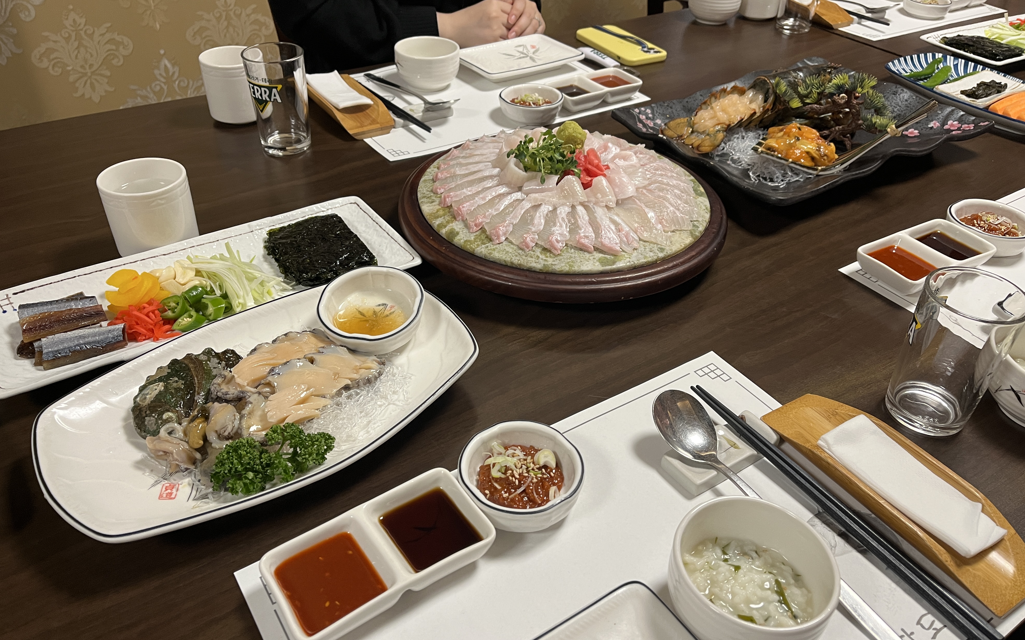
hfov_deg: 66.5
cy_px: 312
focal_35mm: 28
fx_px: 782
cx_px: 505
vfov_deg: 44.5
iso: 125
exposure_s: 1/60
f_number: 1.6
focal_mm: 5.1
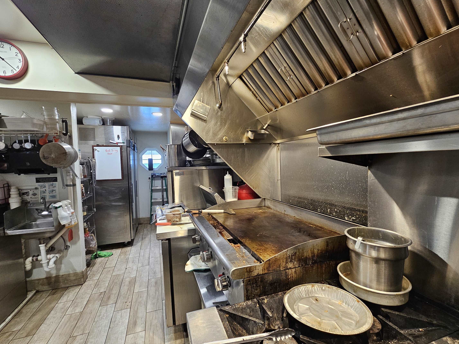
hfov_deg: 102.0
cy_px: 174
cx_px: 219
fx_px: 186
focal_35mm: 14
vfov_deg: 85.7
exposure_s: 1/60
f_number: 2.2
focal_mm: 2.2
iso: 250
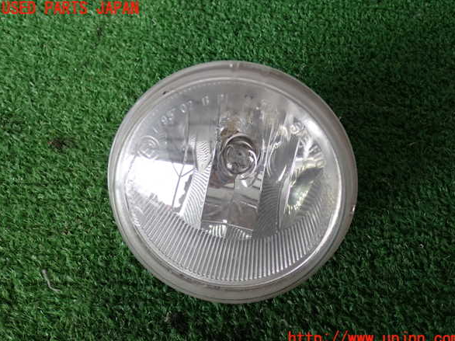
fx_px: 552
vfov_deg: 34.3
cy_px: 174
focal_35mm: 42
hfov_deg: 44.8
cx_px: 231
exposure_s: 1/40
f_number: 2.8
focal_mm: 7.31
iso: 200
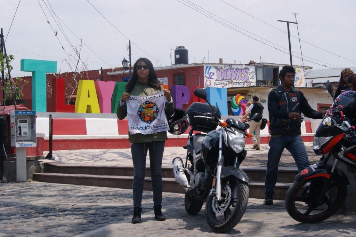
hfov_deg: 37.9
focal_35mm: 52
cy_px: 118
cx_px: 178
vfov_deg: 25.7
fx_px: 519
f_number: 13
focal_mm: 35
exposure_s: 1/125
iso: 100
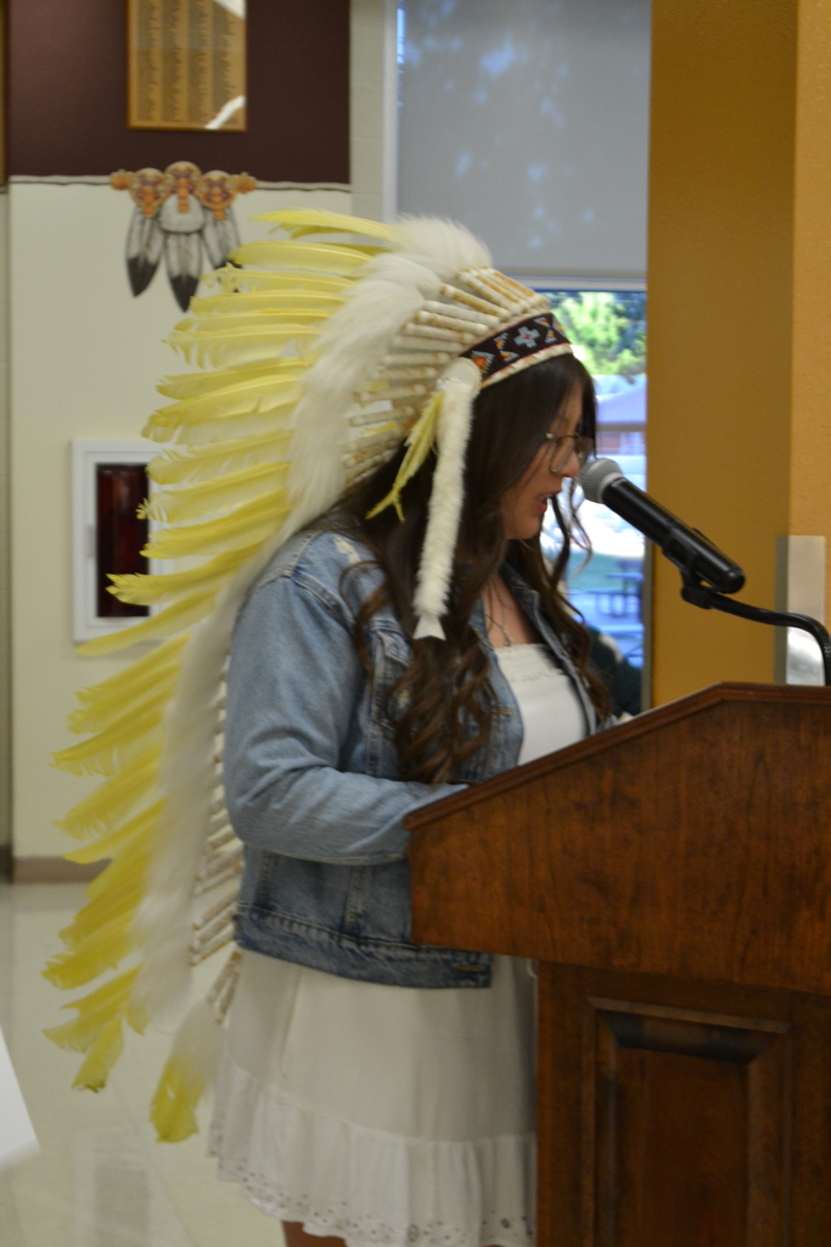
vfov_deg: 24.6
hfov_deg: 16.6
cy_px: 624
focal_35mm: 82
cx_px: 416
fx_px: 2855
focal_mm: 55
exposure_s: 1/60
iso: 1100
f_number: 5.6
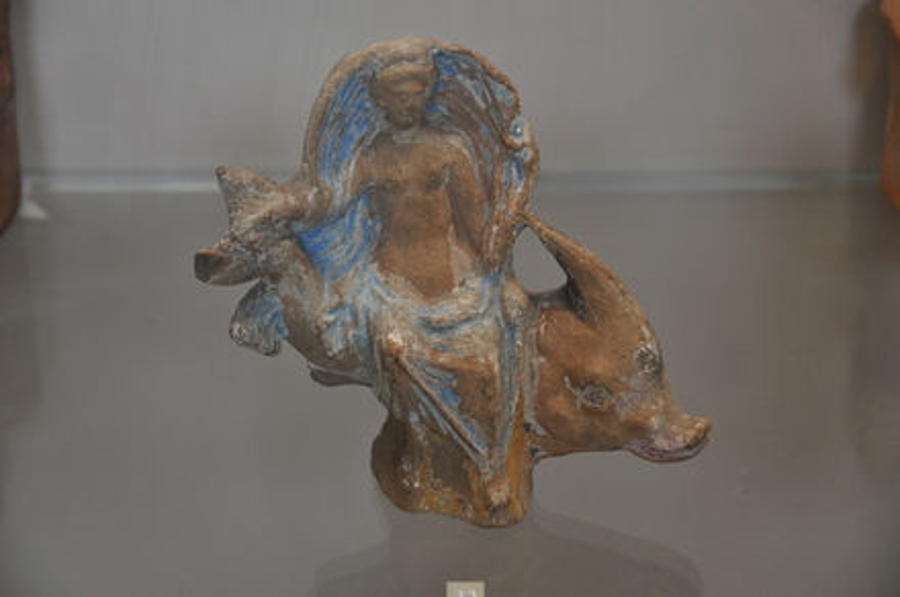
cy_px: 298
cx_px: 450
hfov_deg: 17.1
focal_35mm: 120
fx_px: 2996
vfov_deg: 11.4
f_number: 5
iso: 800
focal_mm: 80
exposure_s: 1/80
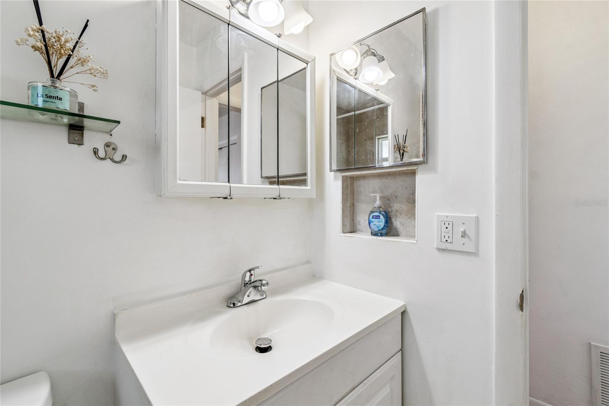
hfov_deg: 100.4
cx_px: 304
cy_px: 203
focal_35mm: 15
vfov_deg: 77.3
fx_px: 254
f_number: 7.1
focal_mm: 10
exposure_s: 1/50
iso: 100
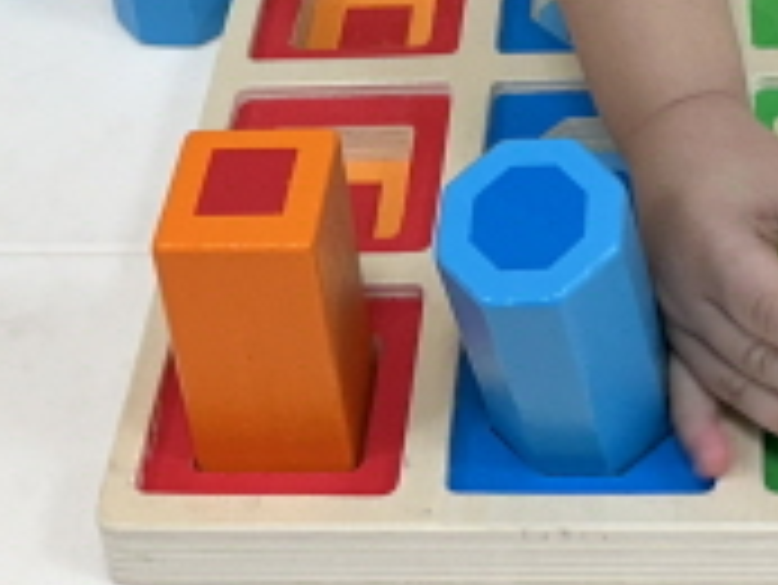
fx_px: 2249
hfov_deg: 19.6
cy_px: -580
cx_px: 477
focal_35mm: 100
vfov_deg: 12.9
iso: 125
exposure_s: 1/120
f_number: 1.78
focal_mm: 6.86
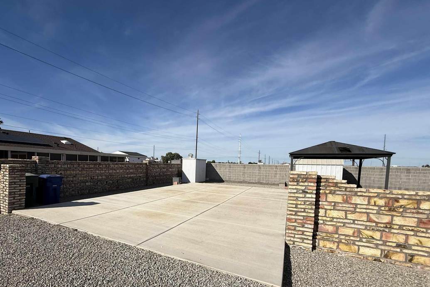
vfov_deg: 66.7
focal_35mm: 18
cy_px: 173
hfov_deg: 88.5
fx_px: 215
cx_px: 166
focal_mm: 2.22
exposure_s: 1/5618
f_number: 2.2
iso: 64
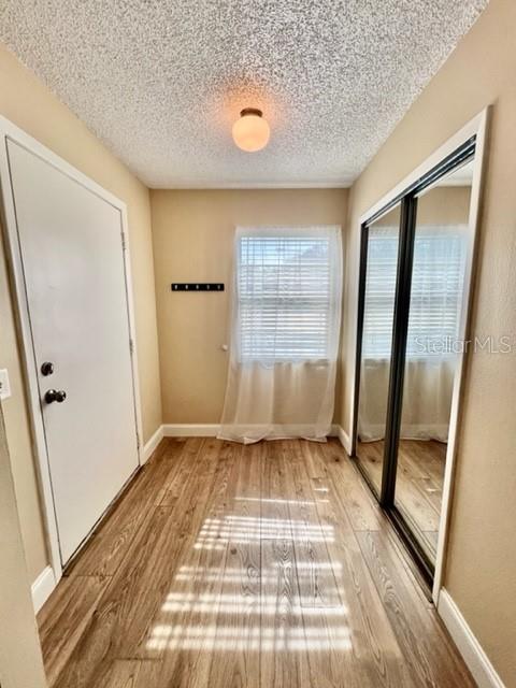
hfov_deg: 89.9
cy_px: 344
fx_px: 258
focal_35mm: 13
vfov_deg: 106.2
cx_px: 258
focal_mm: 1.57
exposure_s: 1/290
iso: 32
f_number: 1.8
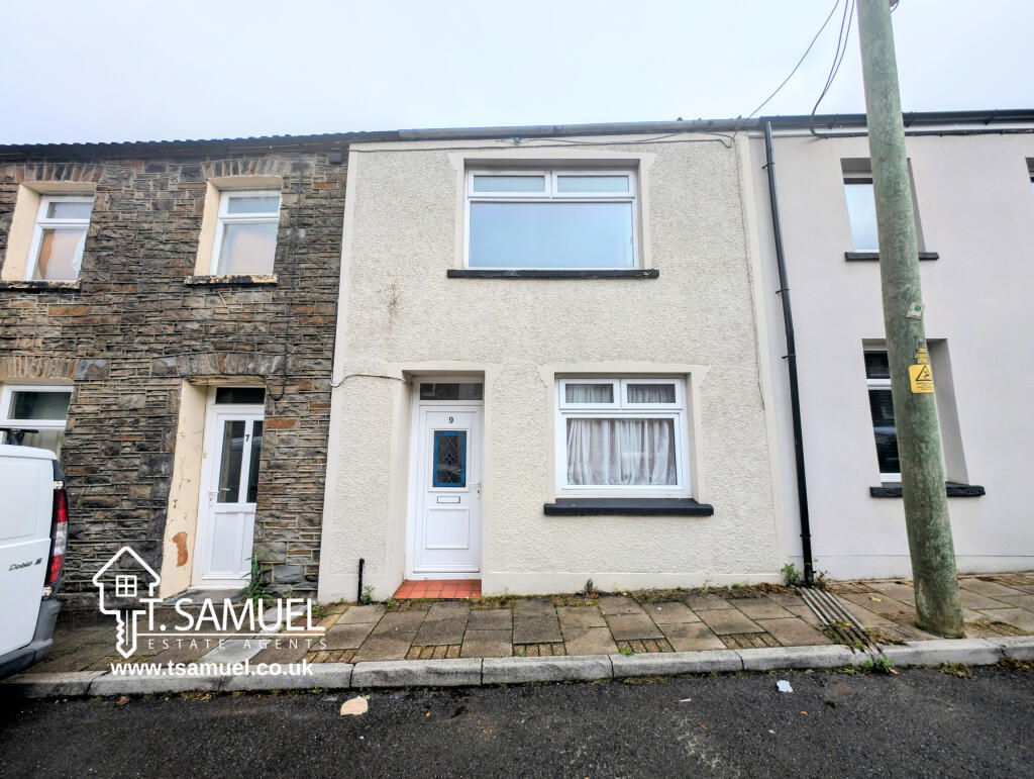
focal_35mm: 12
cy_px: 390
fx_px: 359
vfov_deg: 94.6
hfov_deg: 110.5
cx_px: 517
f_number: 1.95
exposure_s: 1/2151
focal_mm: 2.23
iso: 41
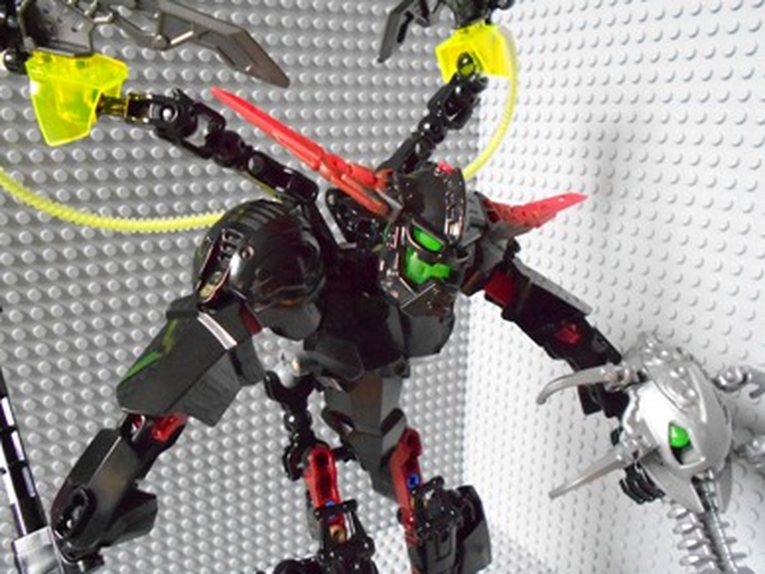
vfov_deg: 46.7
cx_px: 349
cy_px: 316
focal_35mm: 30
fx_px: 663
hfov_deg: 59.9
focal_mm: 4.6
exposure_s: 1/125
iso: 800
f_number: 3.2
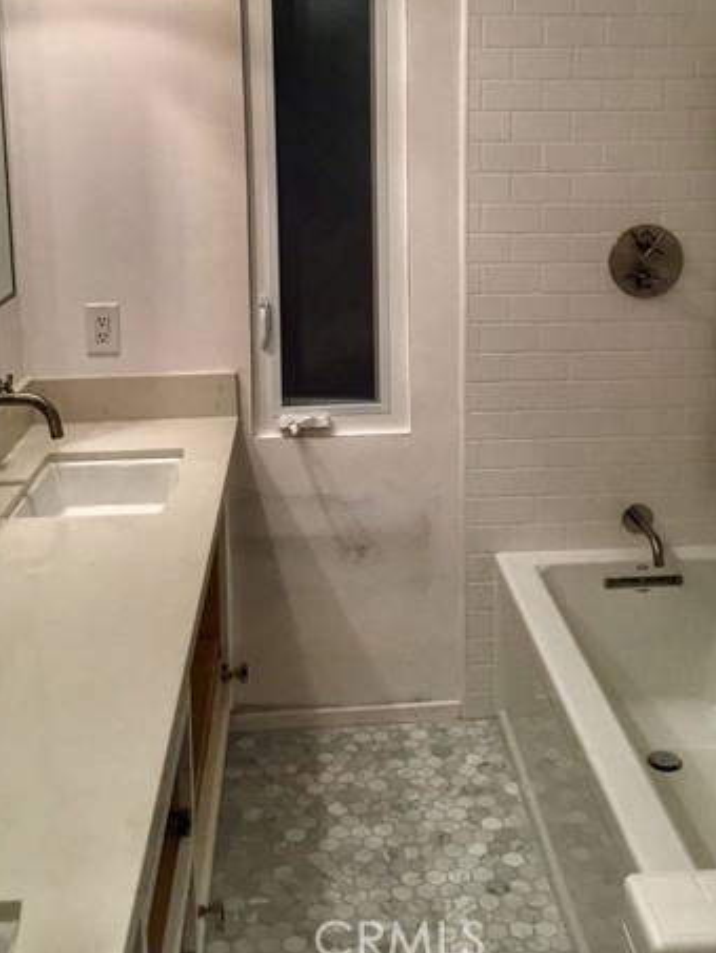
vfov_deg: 44.9
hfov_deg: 35.1
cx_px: 381
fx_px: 1130
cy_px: 297
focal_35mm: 41
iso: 80
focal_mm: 4.15
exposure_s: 1/30
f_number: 2.2
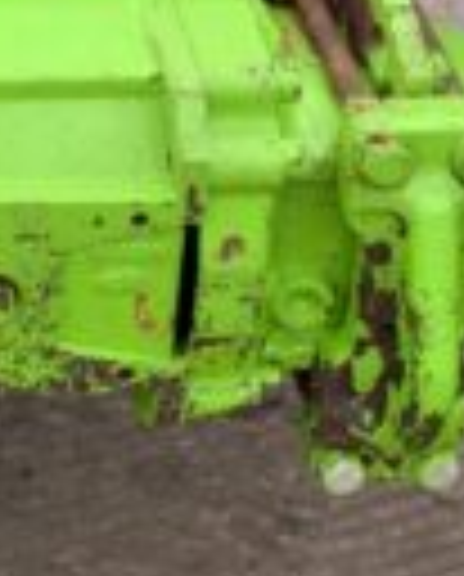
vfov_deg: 12.8
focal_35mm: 141
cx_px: -95
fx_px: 2412
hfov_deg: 10.8
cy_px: -328
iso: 25
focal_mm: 3
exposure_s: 1/122
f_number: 1.8
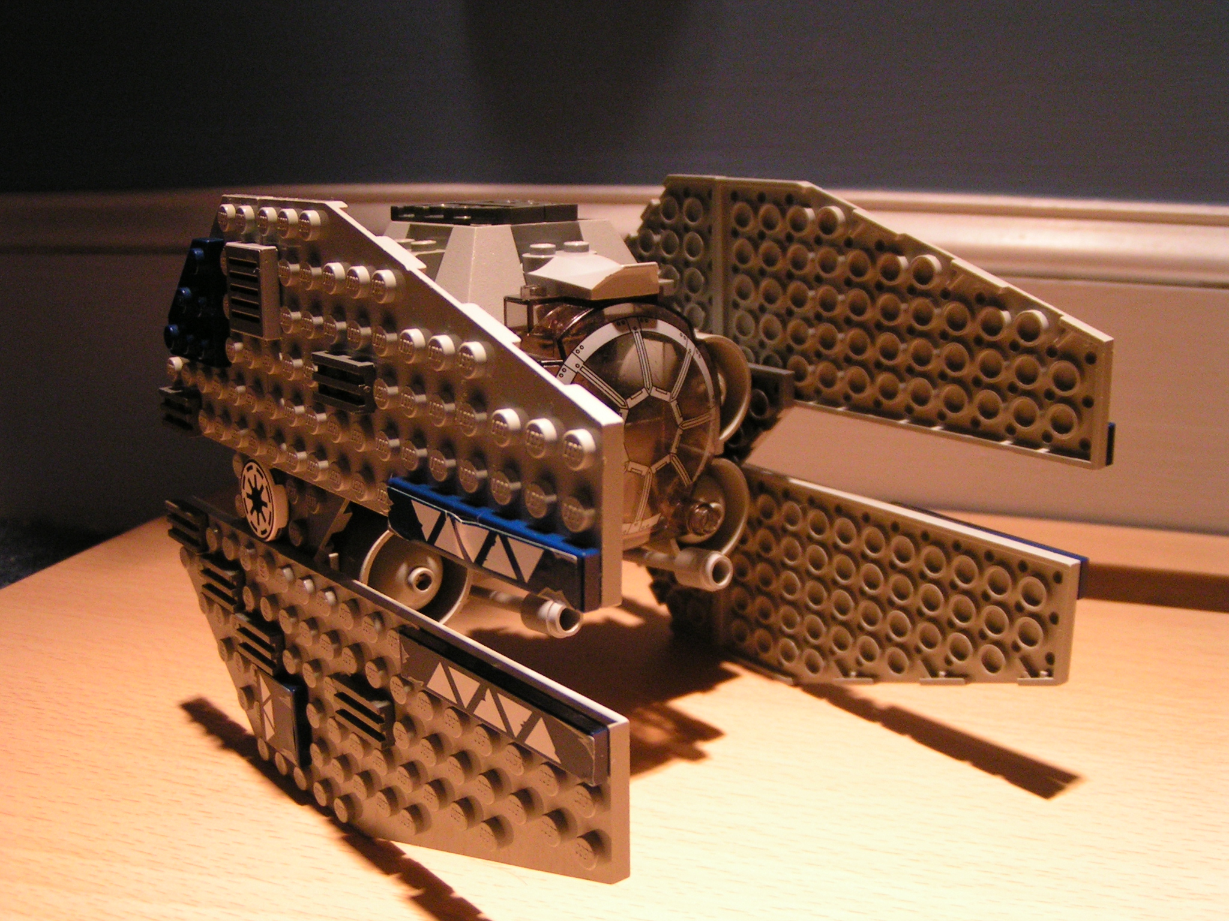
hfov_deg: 49.0
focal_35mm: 38
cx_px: 614
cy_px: 460
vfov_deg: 37.7
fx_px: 1349
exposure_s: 1/30
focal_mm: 5.8
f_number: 2.8
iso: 200
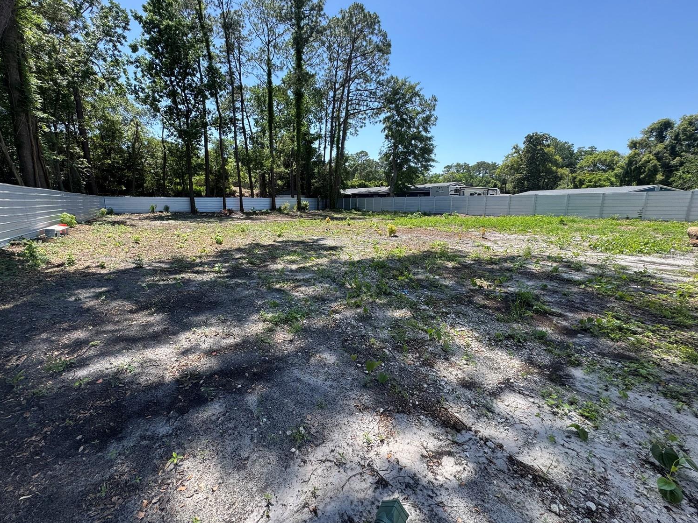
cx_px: 328
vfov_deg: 81.7
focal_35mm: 15
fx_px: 302
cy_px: 254
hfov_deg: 98.0
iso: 50
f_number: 2.2
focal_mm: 2.22
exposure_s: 1/720
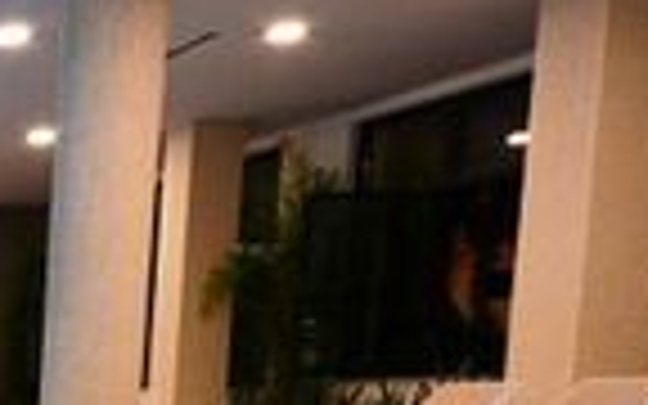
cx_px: -693
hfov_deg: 17.0
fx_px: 1501
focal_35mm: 85
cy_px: 603
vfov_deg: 14.4
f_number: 6.3
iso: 800
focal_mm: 10
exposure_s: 1/20
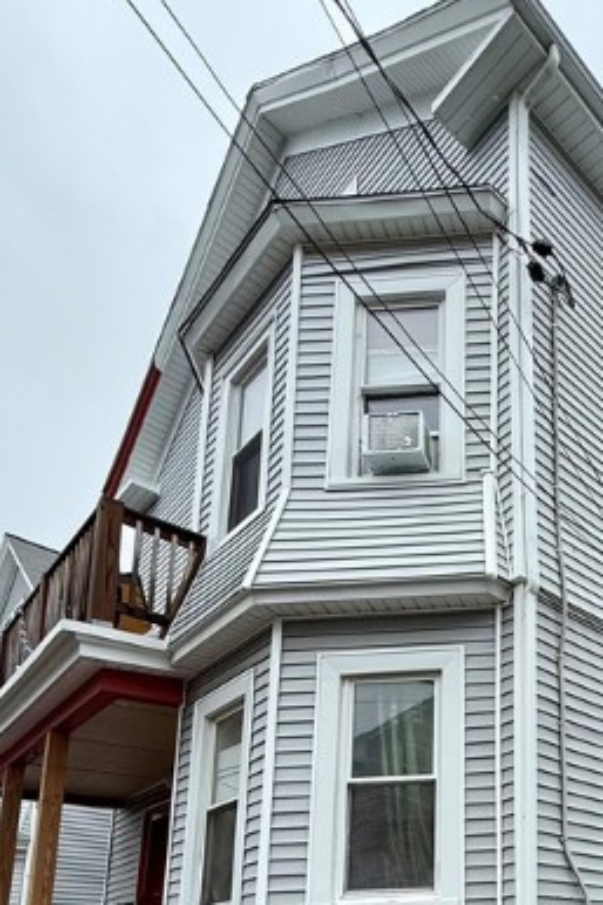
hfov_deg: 39.4
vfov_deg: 54.4
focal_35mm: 29
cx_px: 610
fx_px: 729
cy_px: 835
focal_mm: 2.22
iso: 50
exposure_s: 1/482
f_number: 2.2
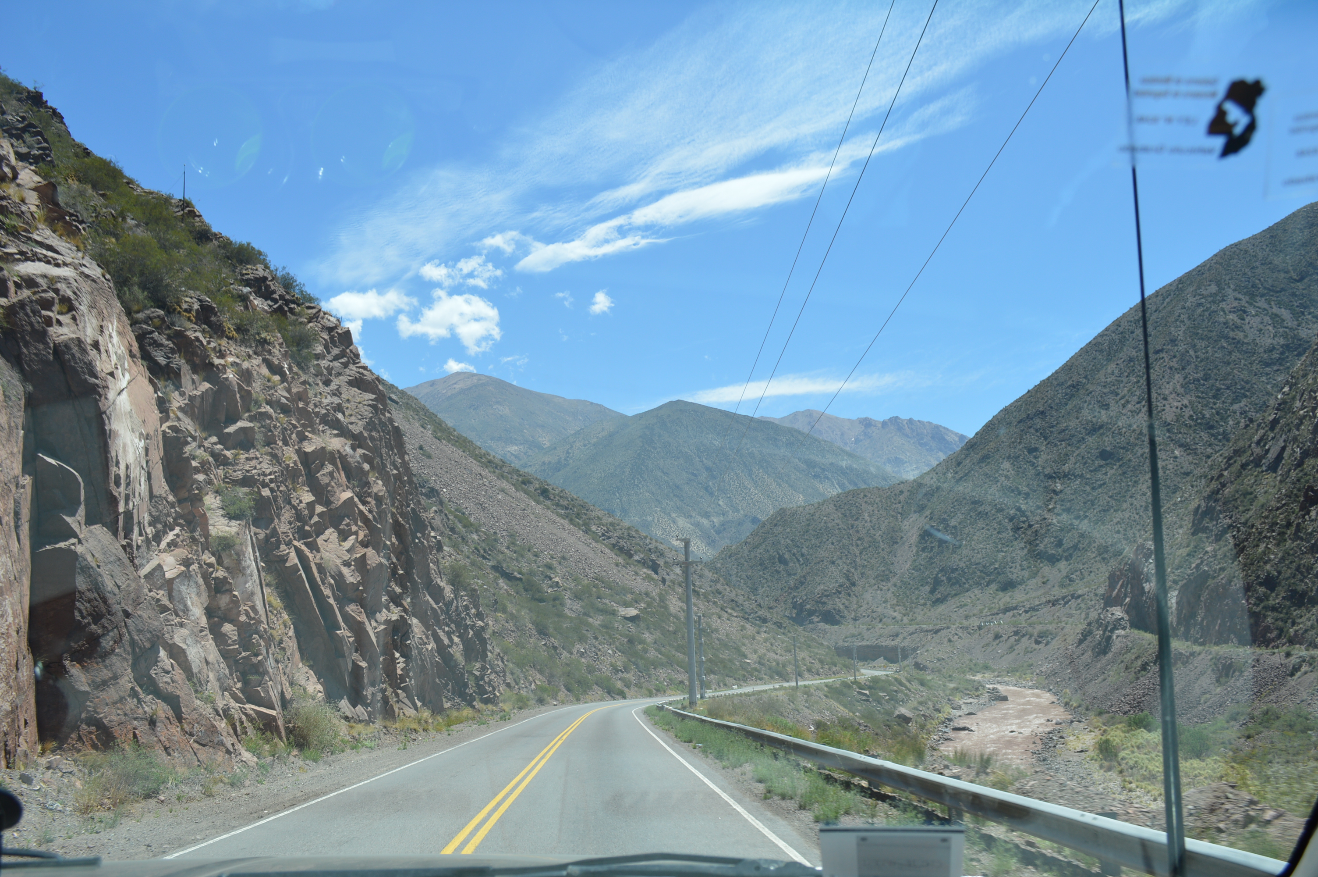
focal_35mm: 30
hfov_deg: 62.0
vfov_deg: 43.5
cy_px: 438
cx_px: 659
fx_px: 1097
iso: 100
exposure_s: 1/250
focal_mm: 20
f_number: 8
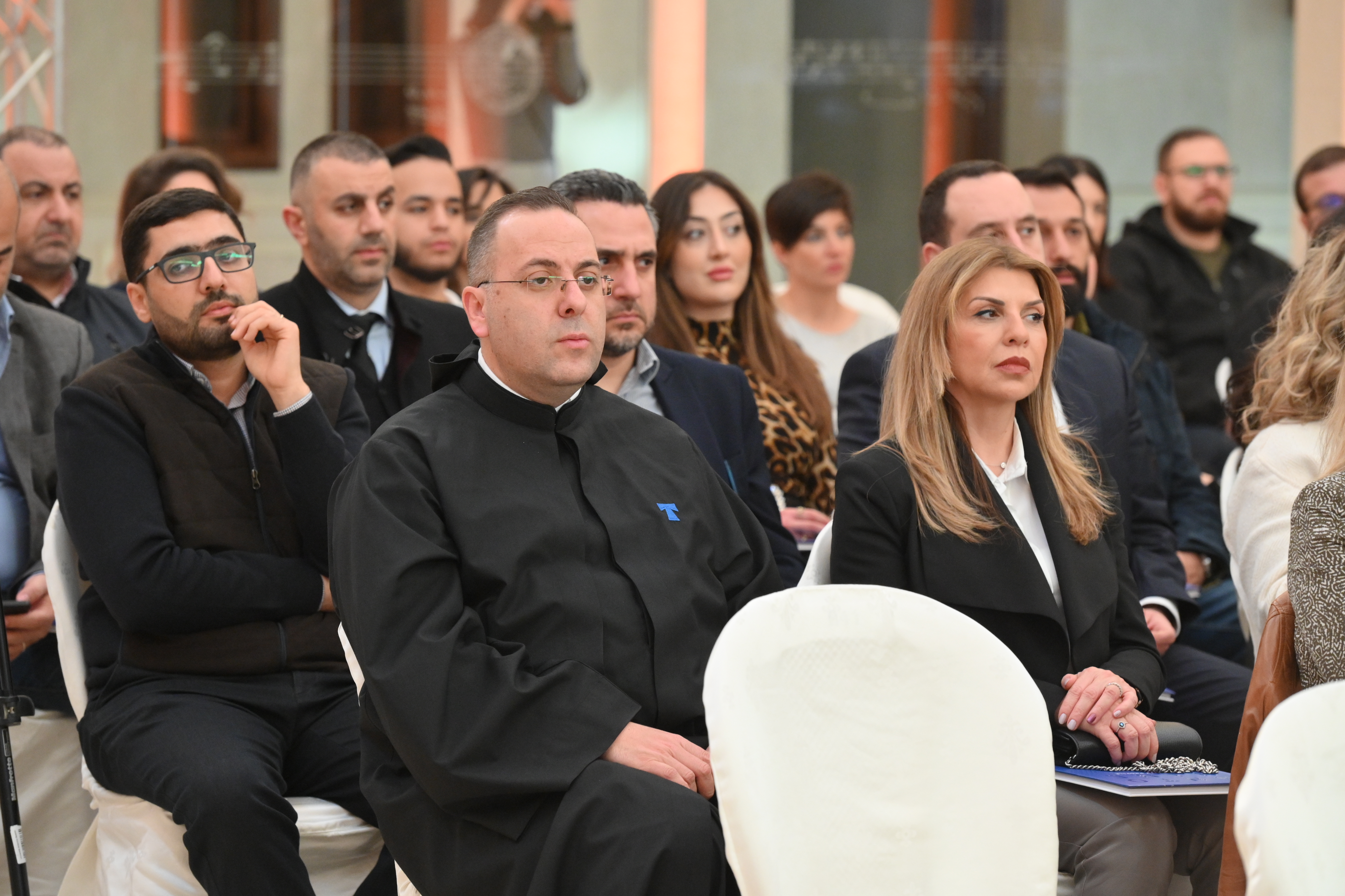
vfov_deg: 8.6
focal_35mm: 160
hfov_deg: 12.8
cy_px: 448
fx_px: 5976
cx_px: 672
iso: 4000
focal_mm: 160
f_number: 5.6
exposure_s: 1/250
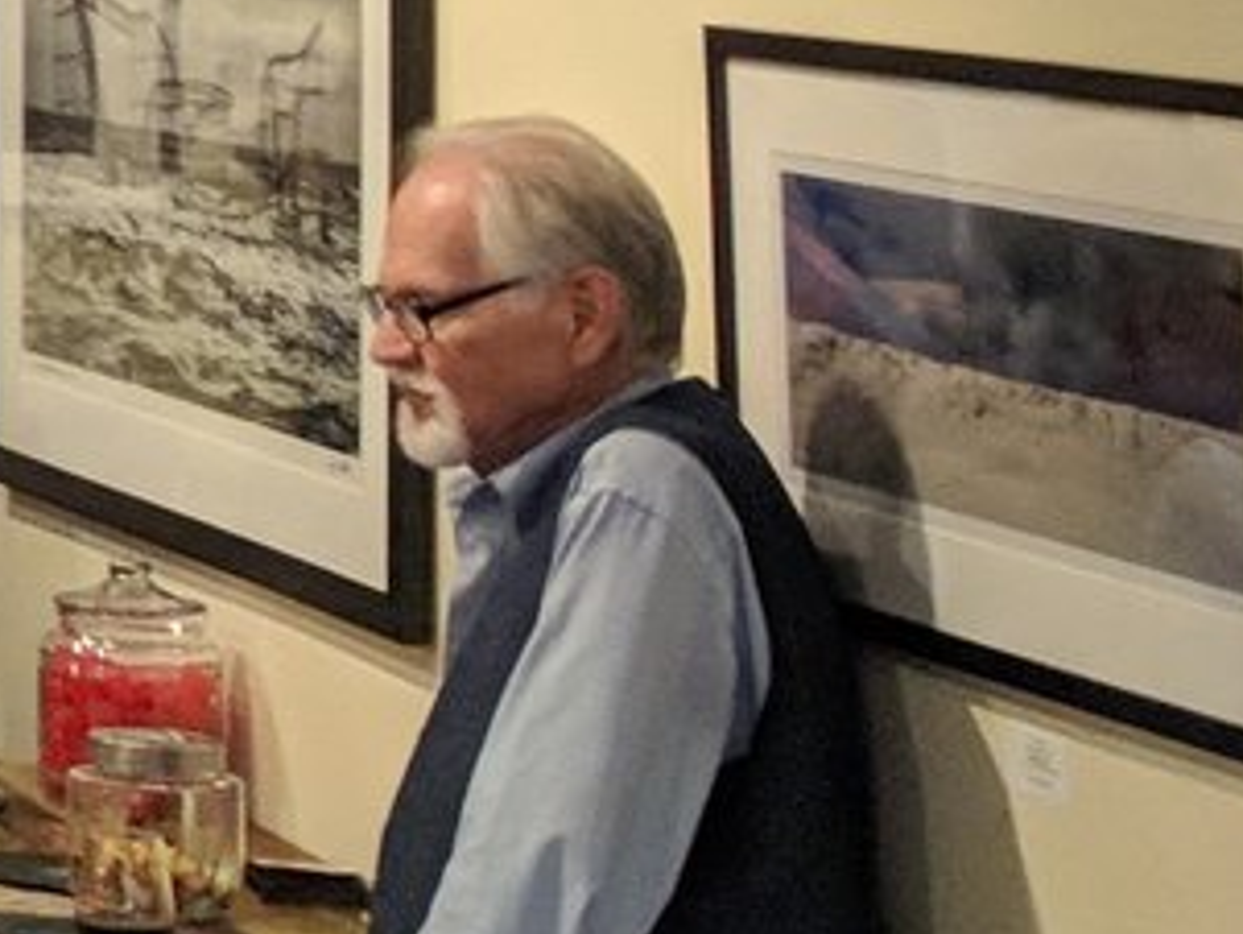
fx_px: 6358
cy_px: -678
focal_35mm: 177
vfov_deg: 8.1
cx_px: -2209
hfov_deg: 9.3
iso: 371
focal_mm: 4.67
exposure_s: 1/78.5
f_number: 2
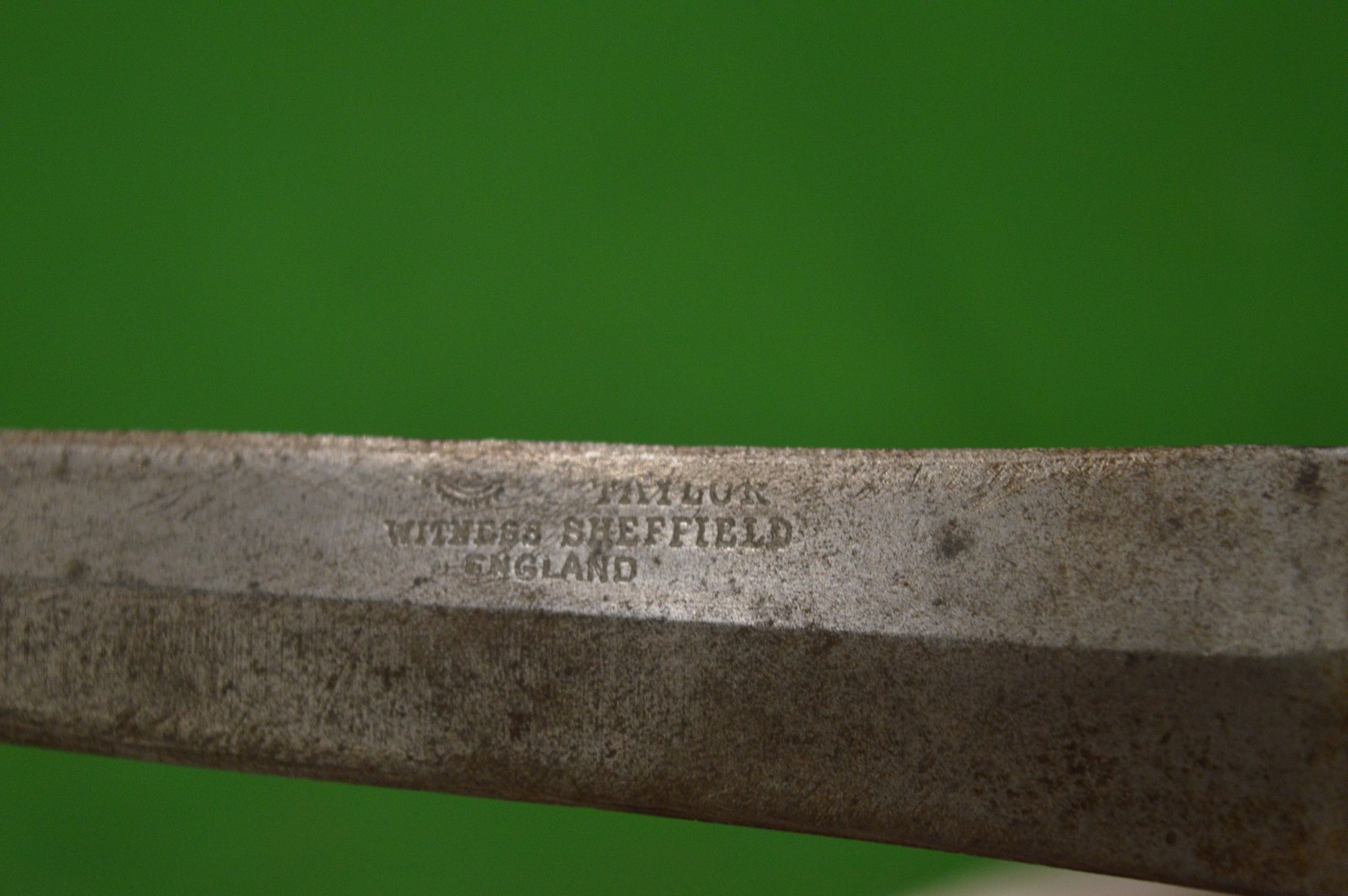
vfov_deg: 16.5
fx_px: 3087
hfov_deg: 24.6
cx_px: 674
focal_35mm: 82
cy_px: 448
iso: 1250
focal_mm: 55
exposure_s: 1/60
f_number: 5.6
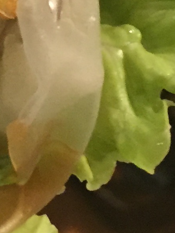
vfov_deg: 11.8
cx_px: -56
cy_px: -109
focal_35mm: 161
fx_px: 1085
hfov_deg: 9.1
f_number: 2.2
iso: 250
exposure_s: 1/20
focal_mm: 4.15
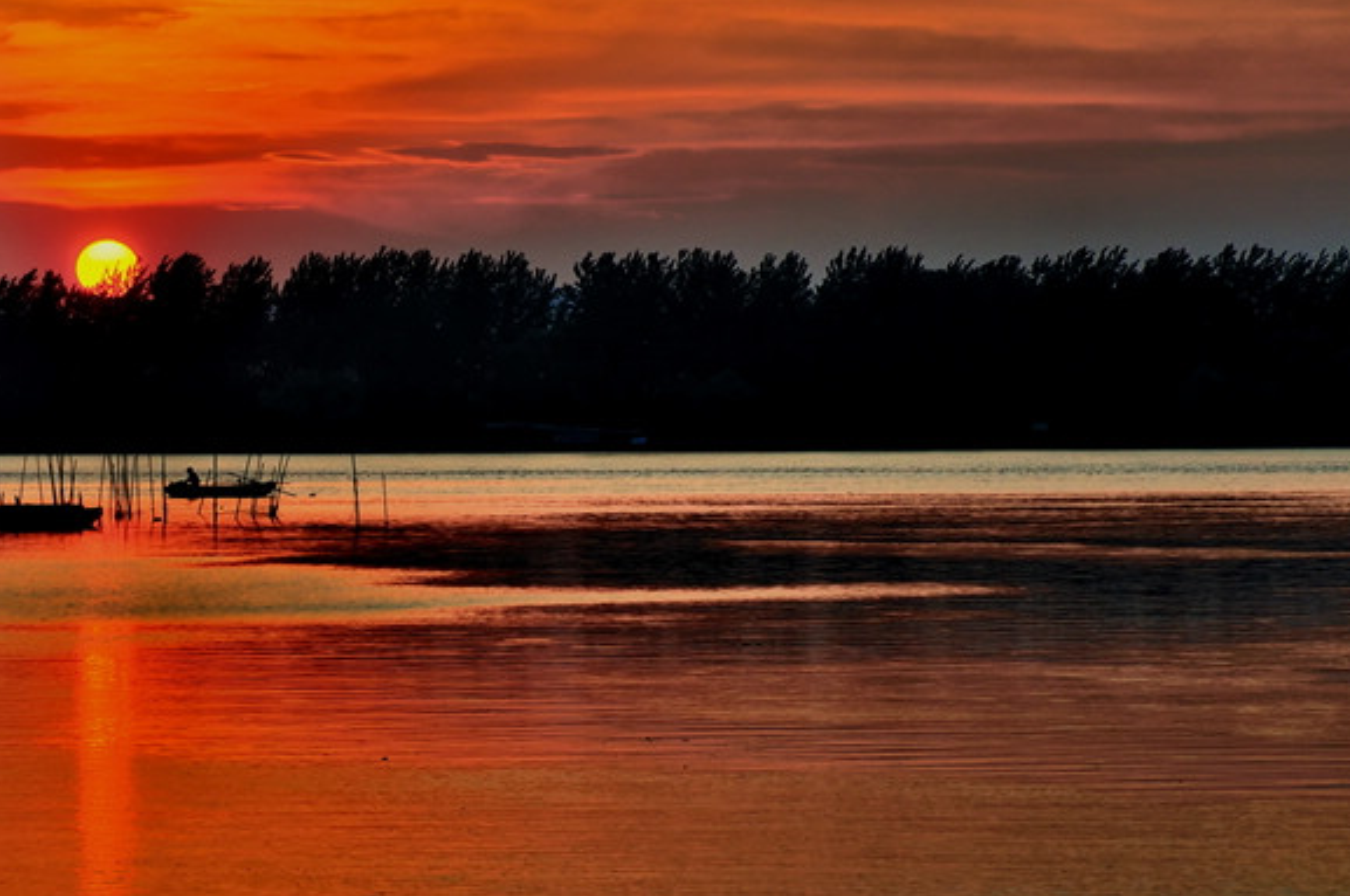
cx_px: 431
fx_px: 6617
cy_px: 553
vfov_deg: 7.7
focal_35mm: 177
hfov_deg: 11.6
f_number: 11
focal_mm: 85
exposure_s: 1/125
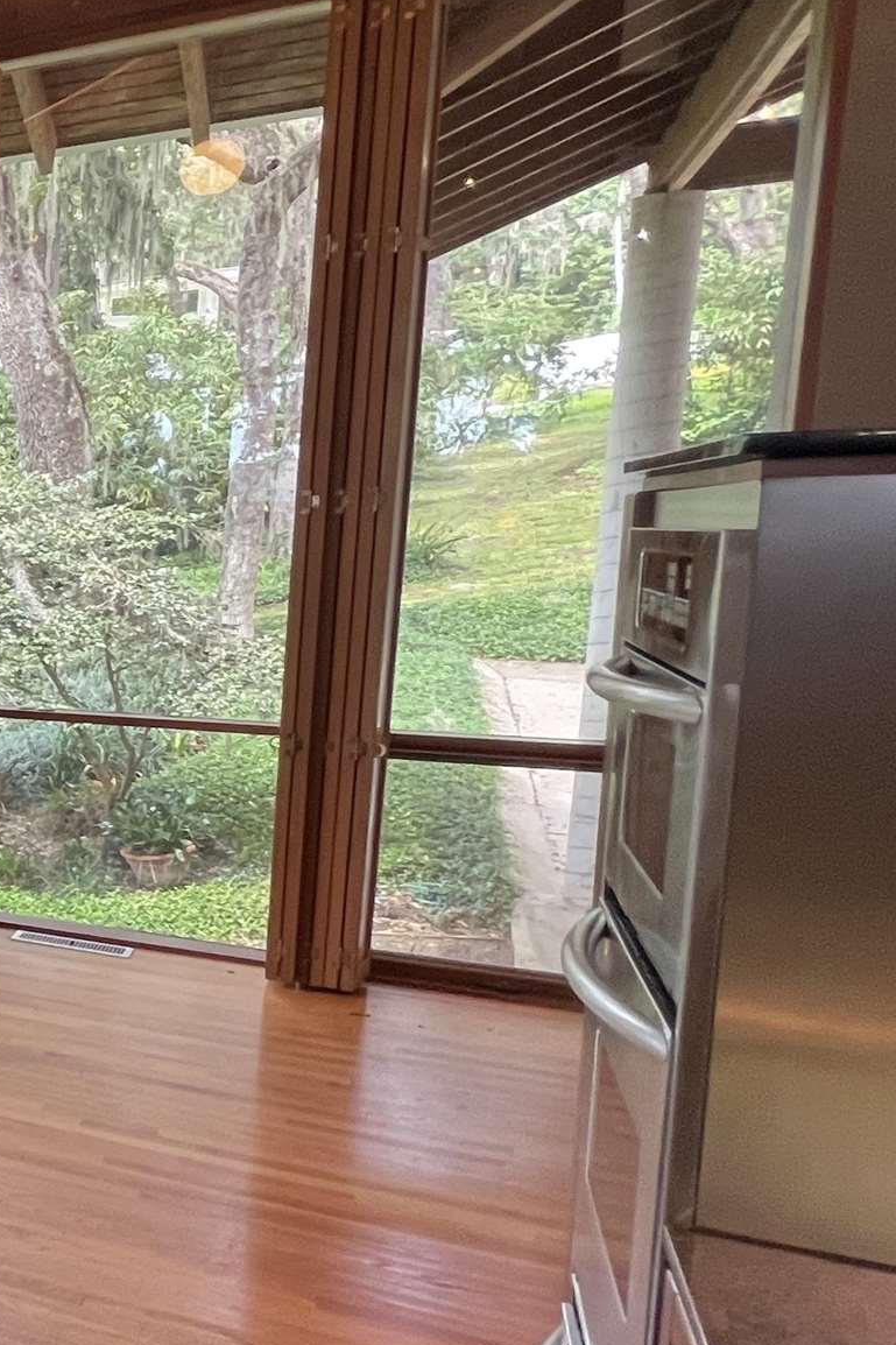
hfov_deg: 21.1
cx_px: -782
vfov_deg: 53.1
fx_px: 1344
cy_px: 698
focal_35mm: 36
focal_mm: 1.57
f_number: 1.8
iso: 160
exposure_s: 1/120
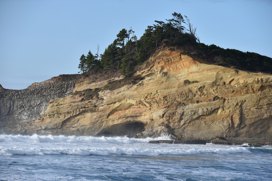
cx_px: 136
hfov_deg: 12.8
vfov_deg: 8.6
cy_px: 90
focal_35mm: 160
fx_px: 1209
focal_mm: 160
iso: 100
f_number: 8
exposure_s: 1/320
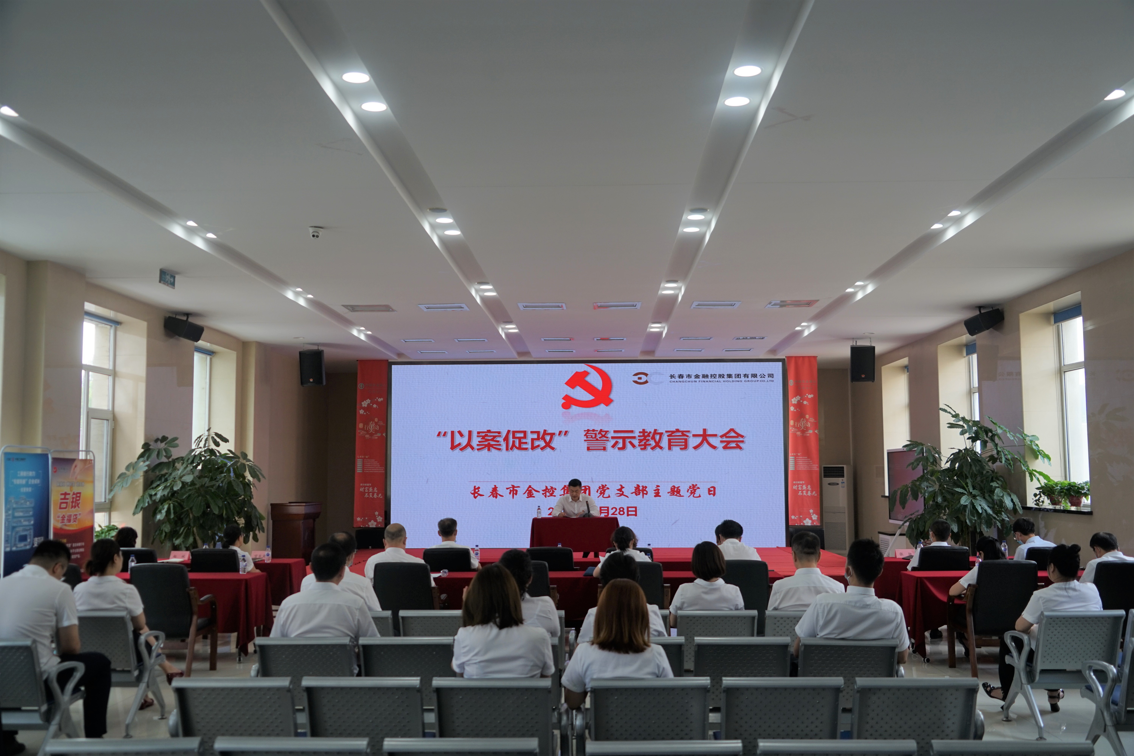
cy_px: 378
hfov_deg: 57.2
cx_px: 567
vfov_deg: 40.0
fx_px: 1039
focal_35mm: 33
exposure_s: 1/160
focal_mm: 33
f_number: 4
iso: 200
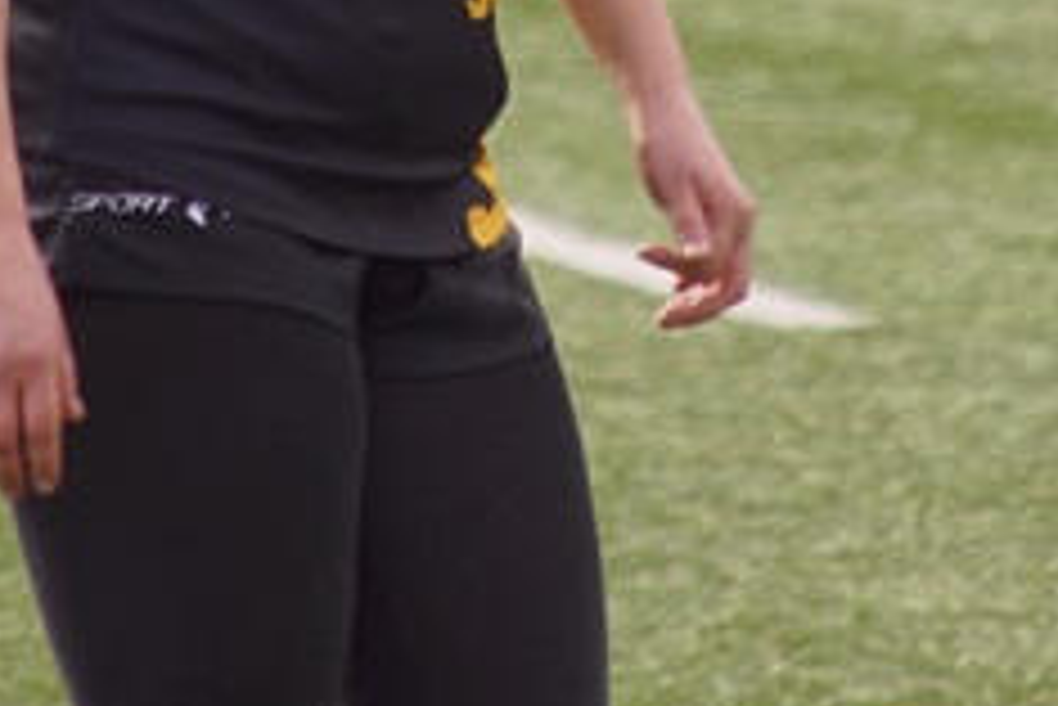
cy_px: -209
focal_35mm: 1277
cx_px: 540
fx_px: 37551
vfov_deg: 1.1
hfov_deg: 1.6
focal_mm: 200
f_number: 6.3
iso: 160
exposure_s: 1/320
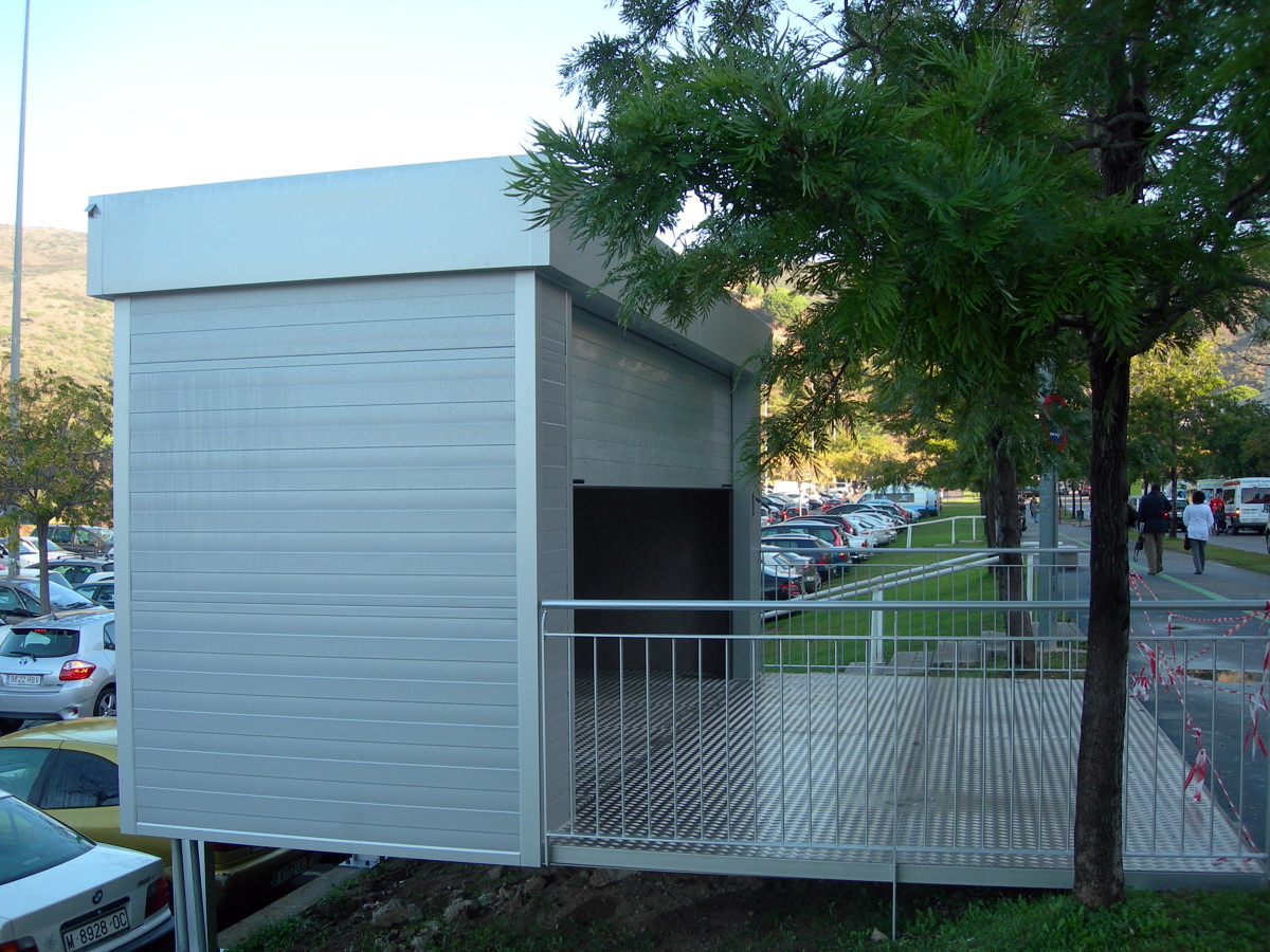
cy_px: 476
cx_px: 635
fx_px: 1394
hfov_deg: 49.0
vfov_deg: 37.7
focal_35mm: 38
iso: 50
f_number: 2.8
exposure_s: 1/178
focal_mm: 7.8
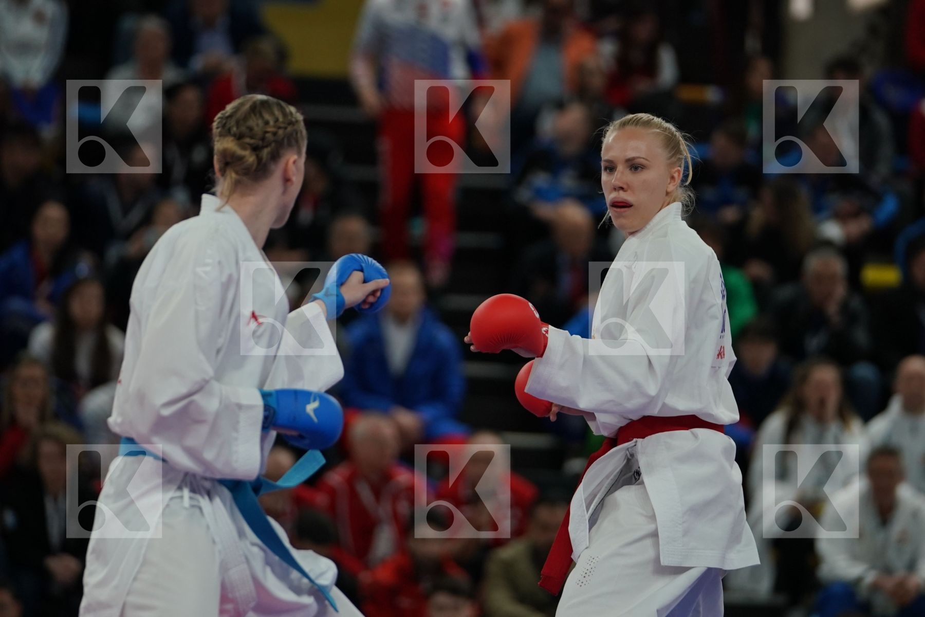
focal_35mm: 267
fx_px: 6860
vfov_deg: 5.1
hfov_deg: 7.7
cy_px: 308
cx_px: 462
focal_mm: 178
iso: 1250
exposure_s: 1/1000
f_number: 2.8
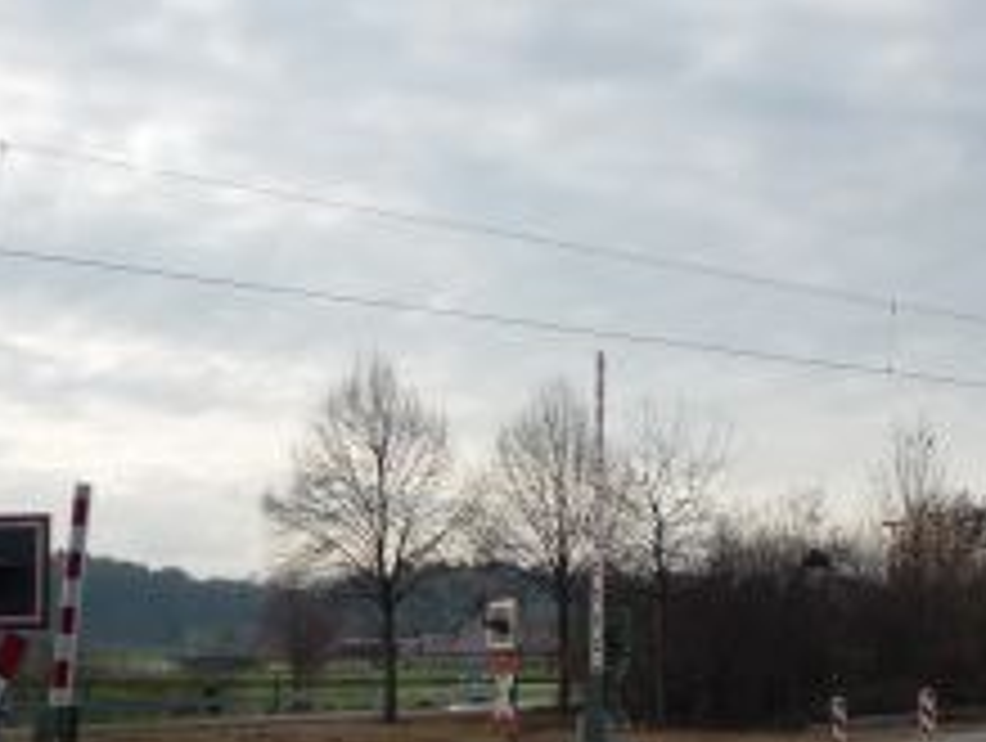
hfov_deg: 27.4
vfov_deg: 20.8
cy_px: 585
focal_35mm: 70
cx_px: 738
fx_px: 1997
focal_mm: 5.2
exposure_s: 1/400
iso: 100
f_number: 4
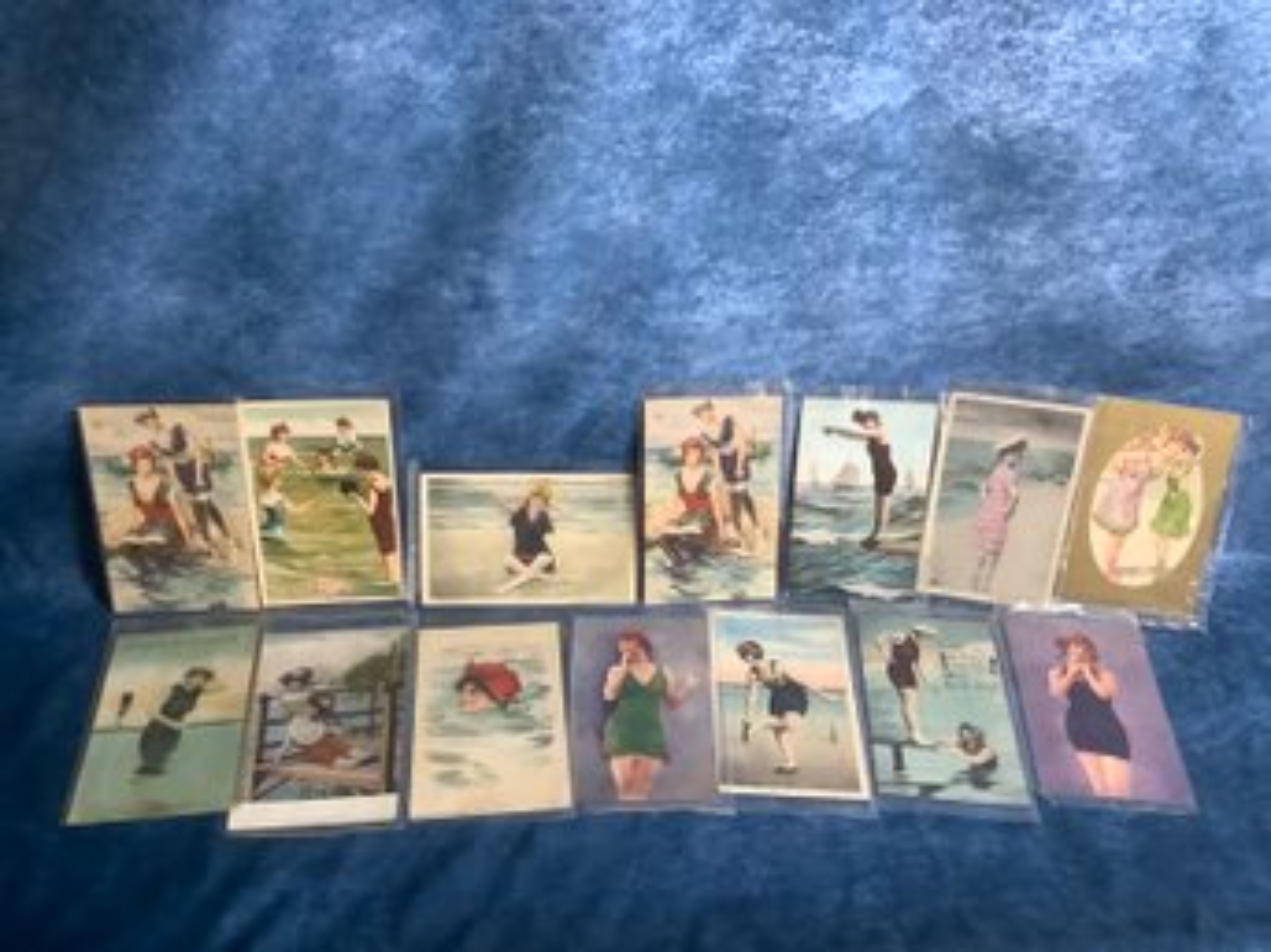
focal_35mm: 31
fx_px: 1138
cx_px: 636
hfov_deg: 58.4
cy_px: 476
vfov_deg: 45.4
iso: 160
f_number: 2.4
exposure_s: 1/60
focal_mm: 3.3
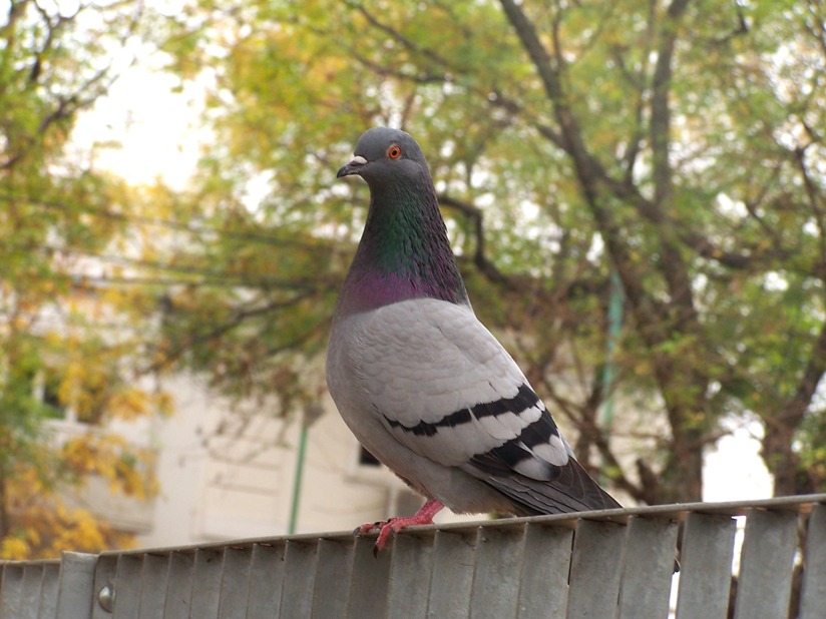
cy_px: 310
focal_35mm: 128
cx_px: 413
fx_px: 3054
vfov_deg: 11.6
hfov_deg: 15.4
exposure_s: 1/80
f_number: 4.5
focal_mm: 21.2
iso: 80
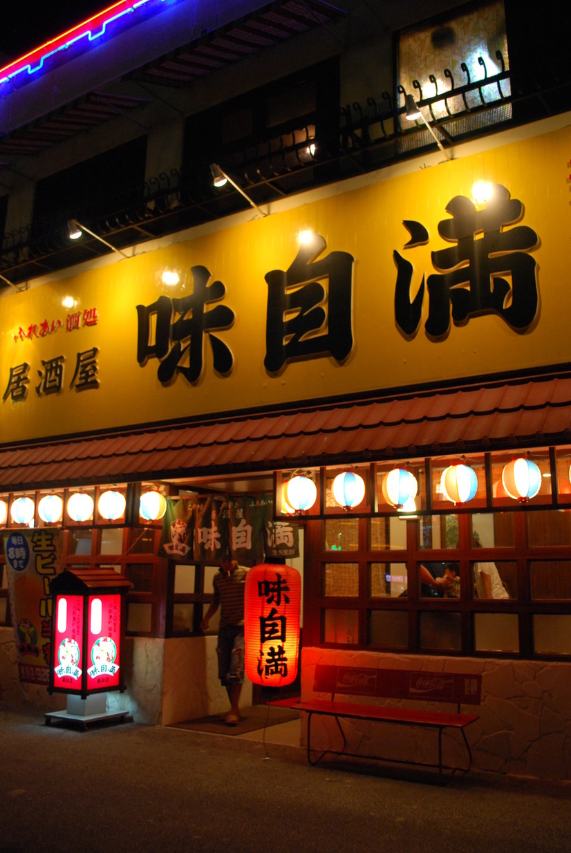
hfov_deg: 41.2
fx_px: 759
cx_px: 300
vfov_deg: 58.6
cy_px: 401
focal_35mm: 32
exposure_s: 1/30
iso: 720
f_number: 3.8
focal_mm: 20
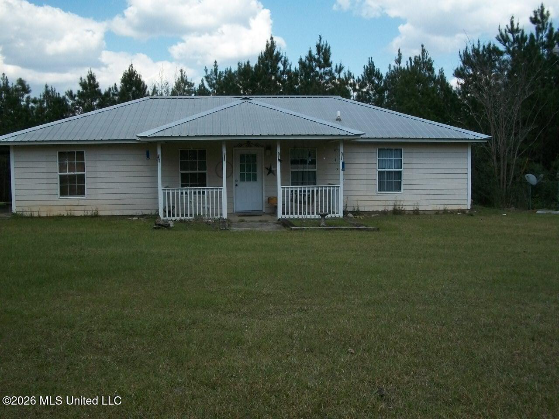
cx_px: 280
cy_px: 210
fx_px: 517
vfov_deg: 44.2
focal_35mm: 32
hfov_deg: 56.8
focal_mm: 5.7
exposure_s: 1/320
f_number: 5.5
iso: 80
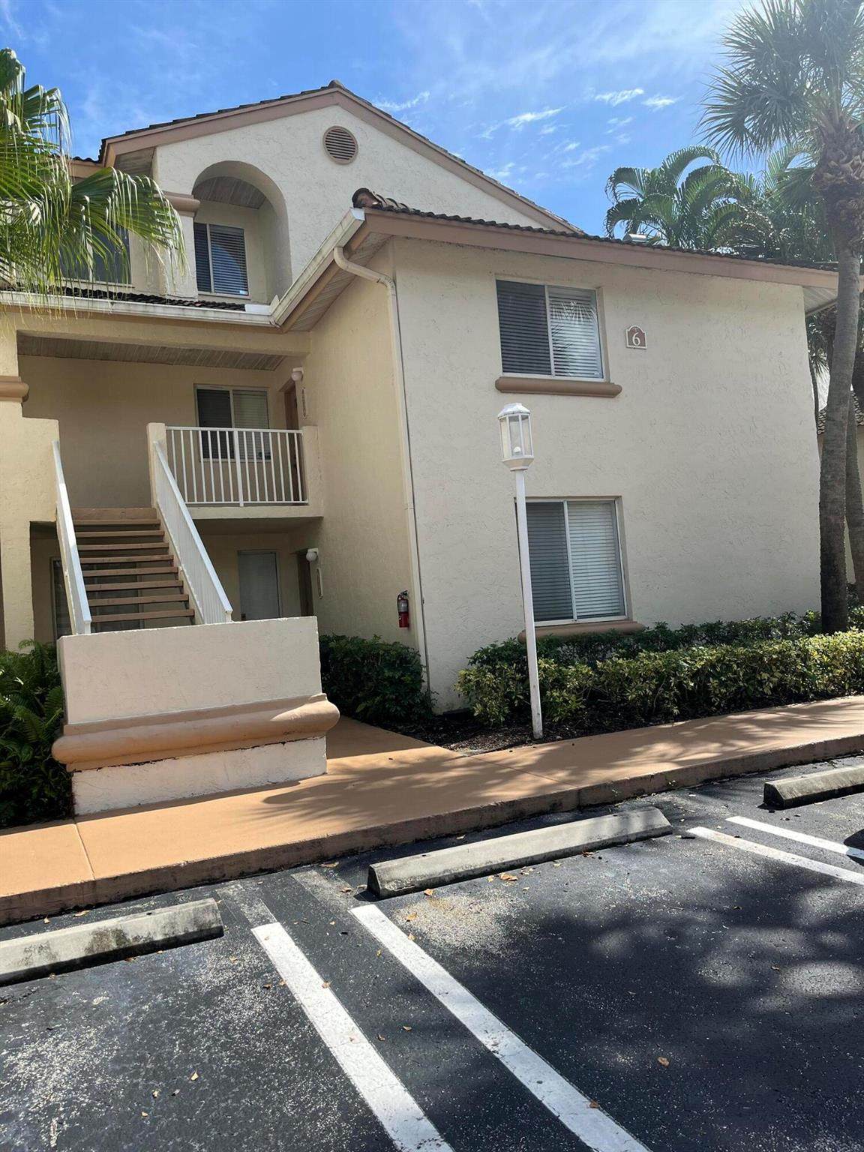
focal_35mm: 26
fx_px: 865
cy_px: 576
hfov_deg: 53.1
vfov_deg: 67.3
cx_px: 432
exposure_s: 1/2632
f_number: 1.6
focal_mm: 5.1
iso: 50
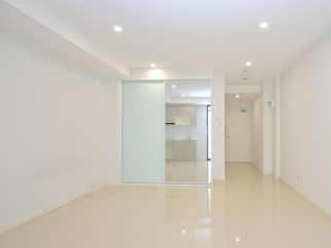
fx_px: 201
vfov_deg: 63.4
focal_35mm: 21
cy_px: 131
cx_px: 209
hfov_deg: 77.4
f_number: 5
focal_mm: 10
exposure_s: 1/100
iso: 400
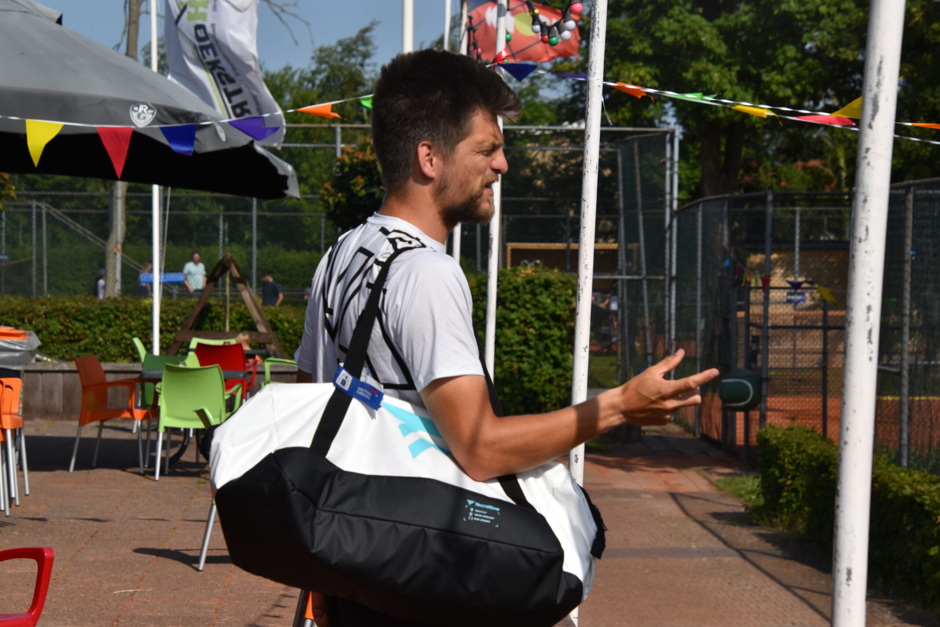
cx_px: 470
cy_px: 314
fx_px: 3368
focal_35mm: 129
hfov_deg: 15.9
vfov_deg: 10.6
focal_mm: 86
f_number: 8
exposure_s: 1/2000
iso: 400
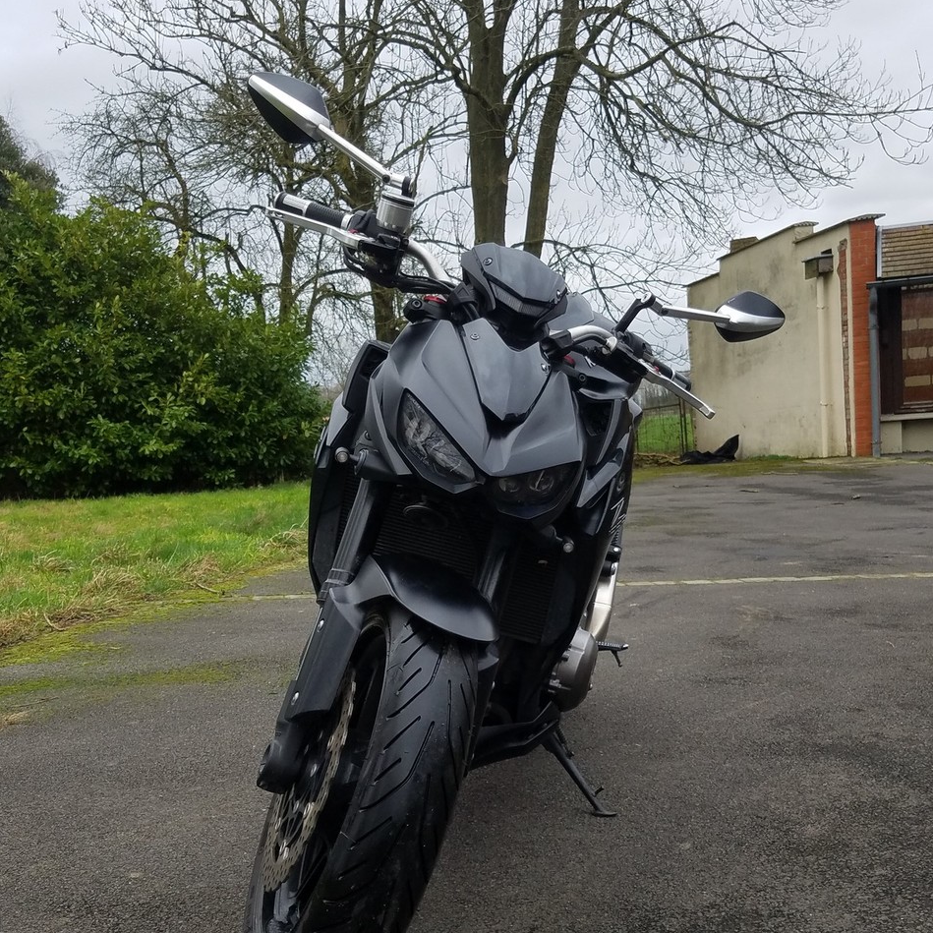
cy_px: 571
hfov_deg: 52.5
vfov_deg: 52.1
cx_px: 470
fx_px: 945
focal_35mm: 31
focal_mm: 4.2
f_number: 1.7
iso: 50
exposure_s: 1/286
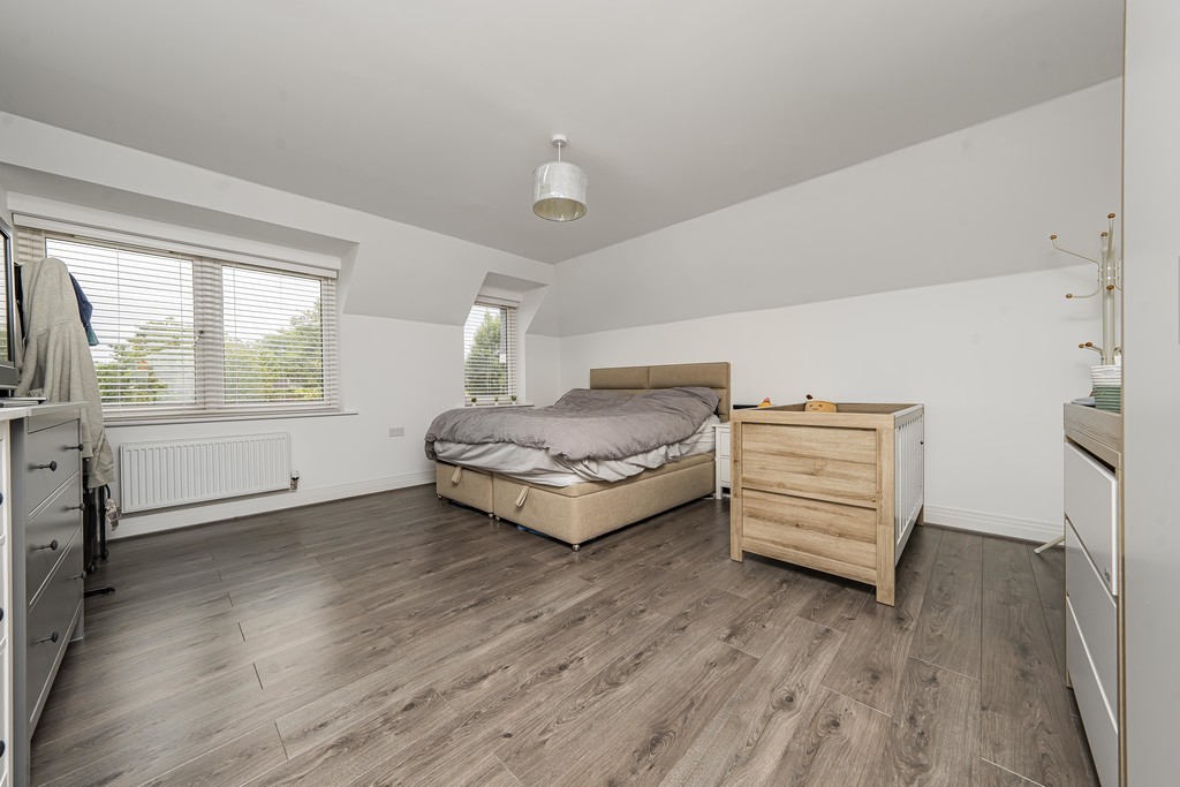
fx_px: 393
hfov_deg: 112.6
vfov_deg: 90.0
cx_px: 590
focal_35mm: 12
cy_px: 394
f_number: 9
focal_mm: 12
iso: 320
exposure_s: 1/100
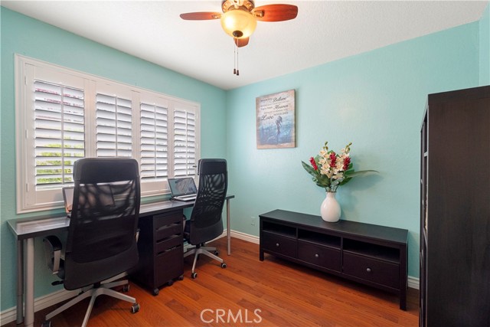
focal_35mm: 16
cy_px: 164
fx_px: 218
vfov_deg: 73.8
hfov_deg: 96.7
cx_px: 245
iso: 800
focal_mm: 16
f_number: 9
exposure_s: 1/4
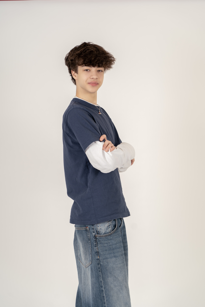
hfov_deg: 18.7
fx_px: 623
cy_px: 154
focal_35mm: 73
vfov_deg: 27.7
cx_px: 102
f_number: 4
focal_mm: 73
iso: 200
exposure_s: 1/160
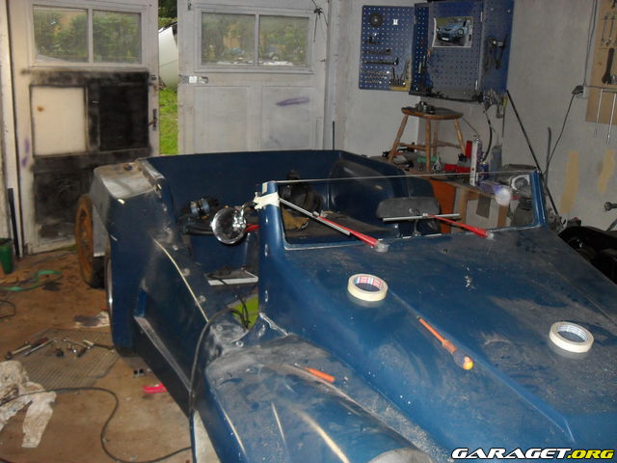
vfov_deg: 40.7
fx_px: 624
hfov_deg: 52.6
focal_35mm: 35
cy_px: 232
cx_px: 308
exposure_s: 1/45
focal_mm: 6.2
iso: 200
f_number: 2.8
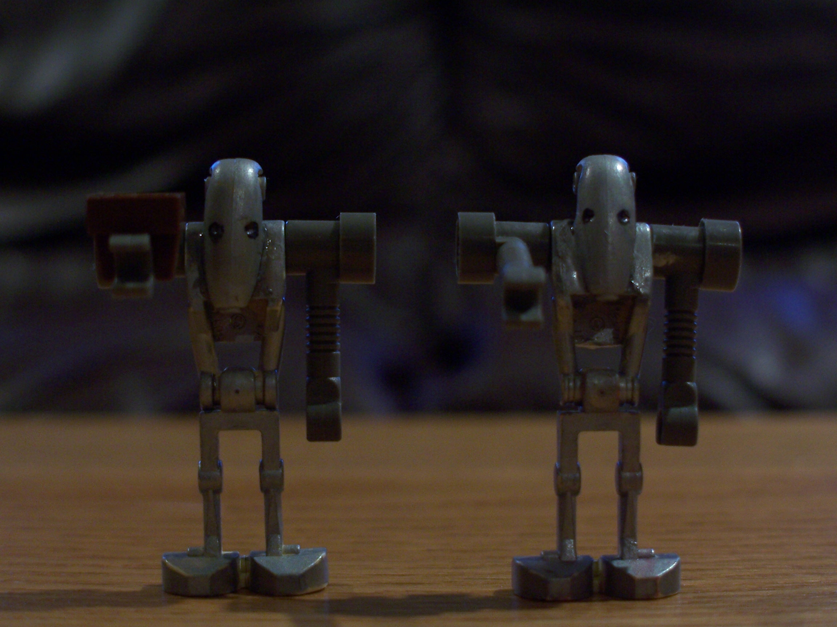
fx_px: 1741
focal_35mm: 72
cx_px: 418
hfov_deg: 27.0
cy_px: 314
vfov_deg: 20.4
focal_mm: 12.3
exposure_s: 1/8
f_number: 3.4
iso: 140
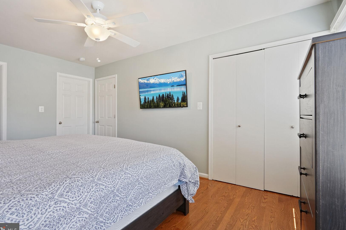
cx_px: 163
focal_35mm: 17
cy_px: 114
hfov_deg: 93.2
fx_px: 163
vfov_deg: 70.4
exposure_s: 1/13
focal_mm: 16
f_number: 8
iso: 800
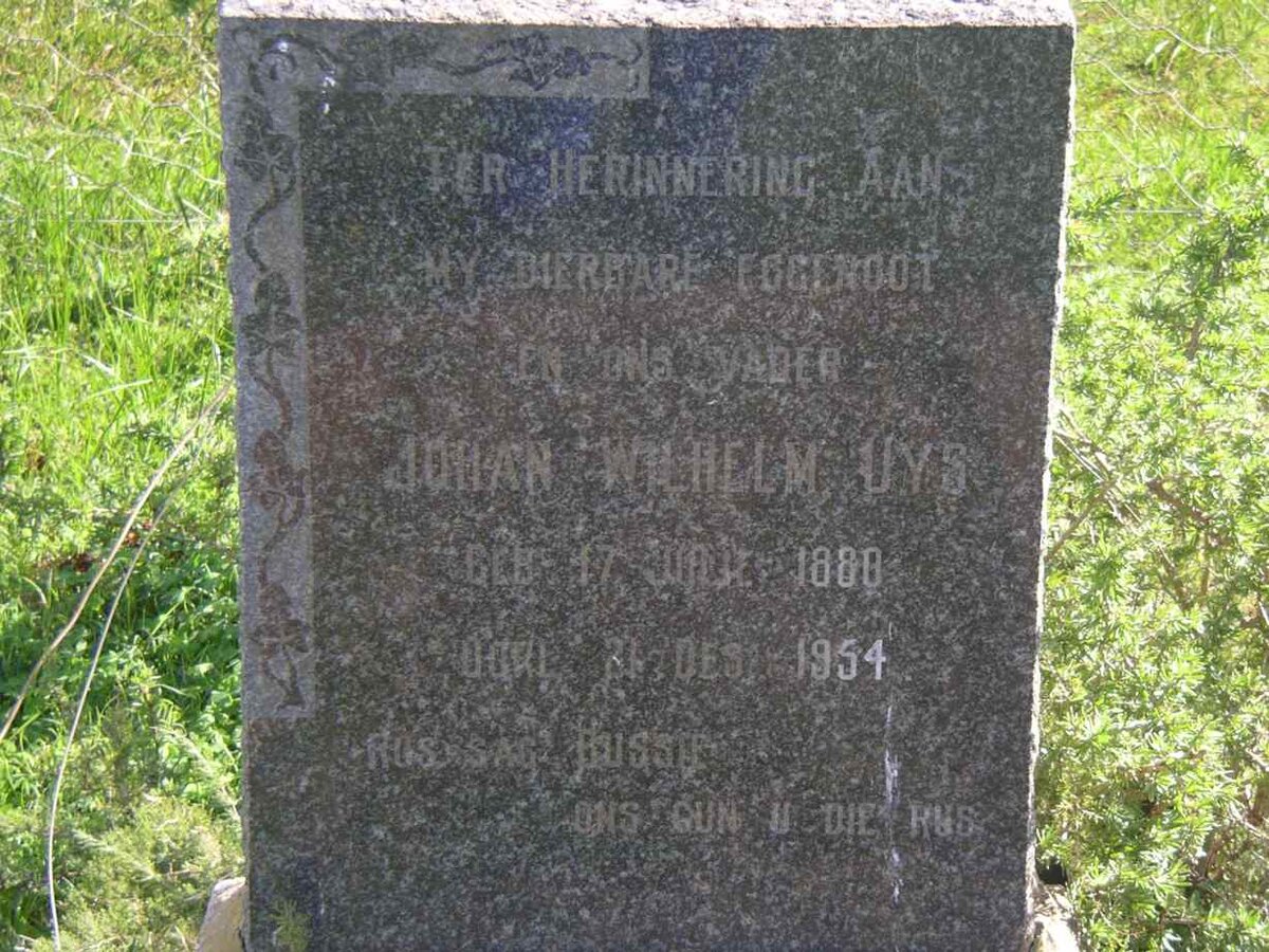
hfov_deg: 18.9
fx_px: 3813
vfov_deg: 14.2
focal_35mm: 104
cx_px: 634
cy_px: 476
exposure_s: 1/160
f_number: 3.9
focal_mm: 16
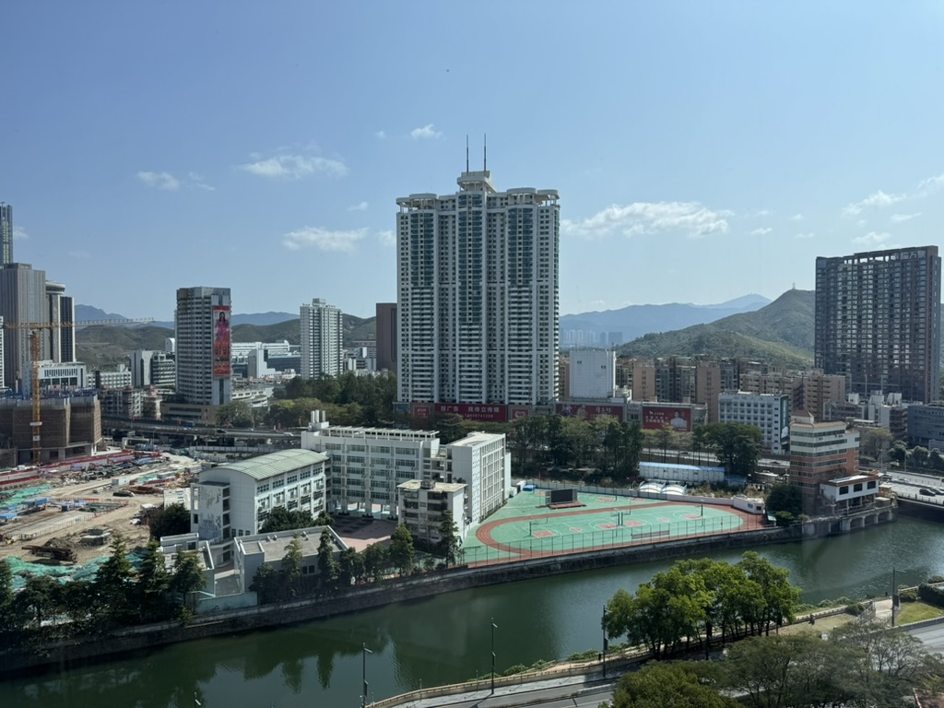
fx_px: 654
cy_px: 354
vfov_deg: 56.8
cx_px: 472
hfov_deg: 71.6
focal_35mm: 24
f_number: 1.78
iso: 80
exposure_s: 1/3802
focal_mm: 6.76
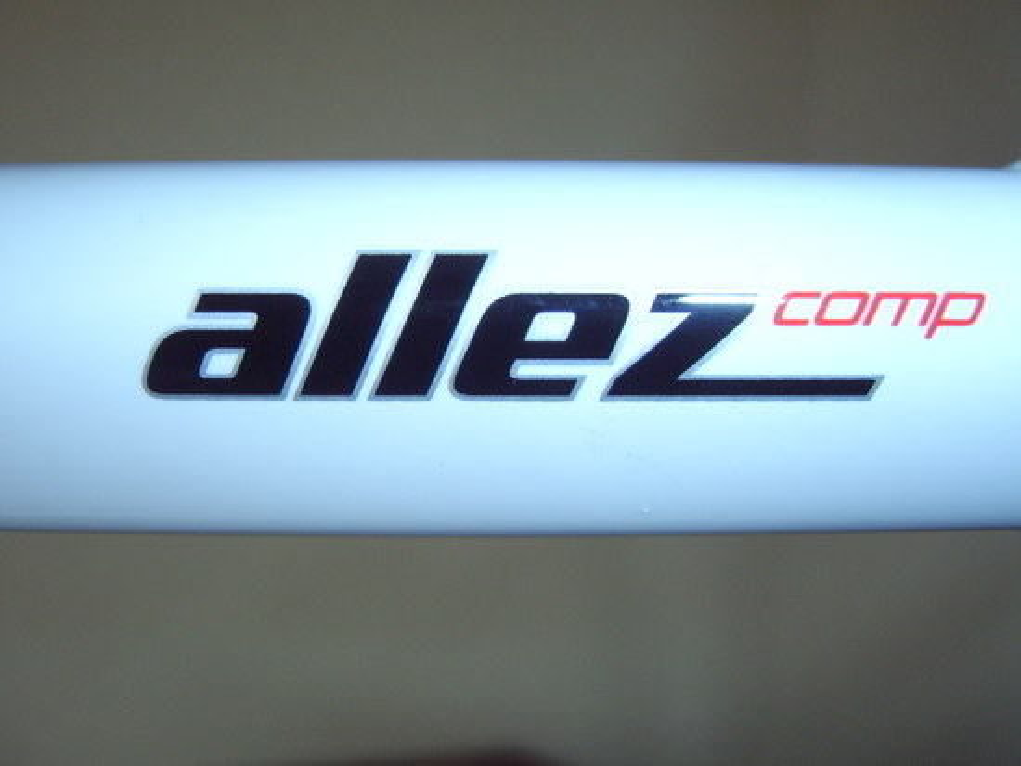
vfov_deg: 45.5
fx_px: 915
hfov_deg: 58.3
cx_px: 510
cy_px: 383
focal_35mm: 31
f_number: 2.7
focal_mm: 8.13
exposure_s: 1/30
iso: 141
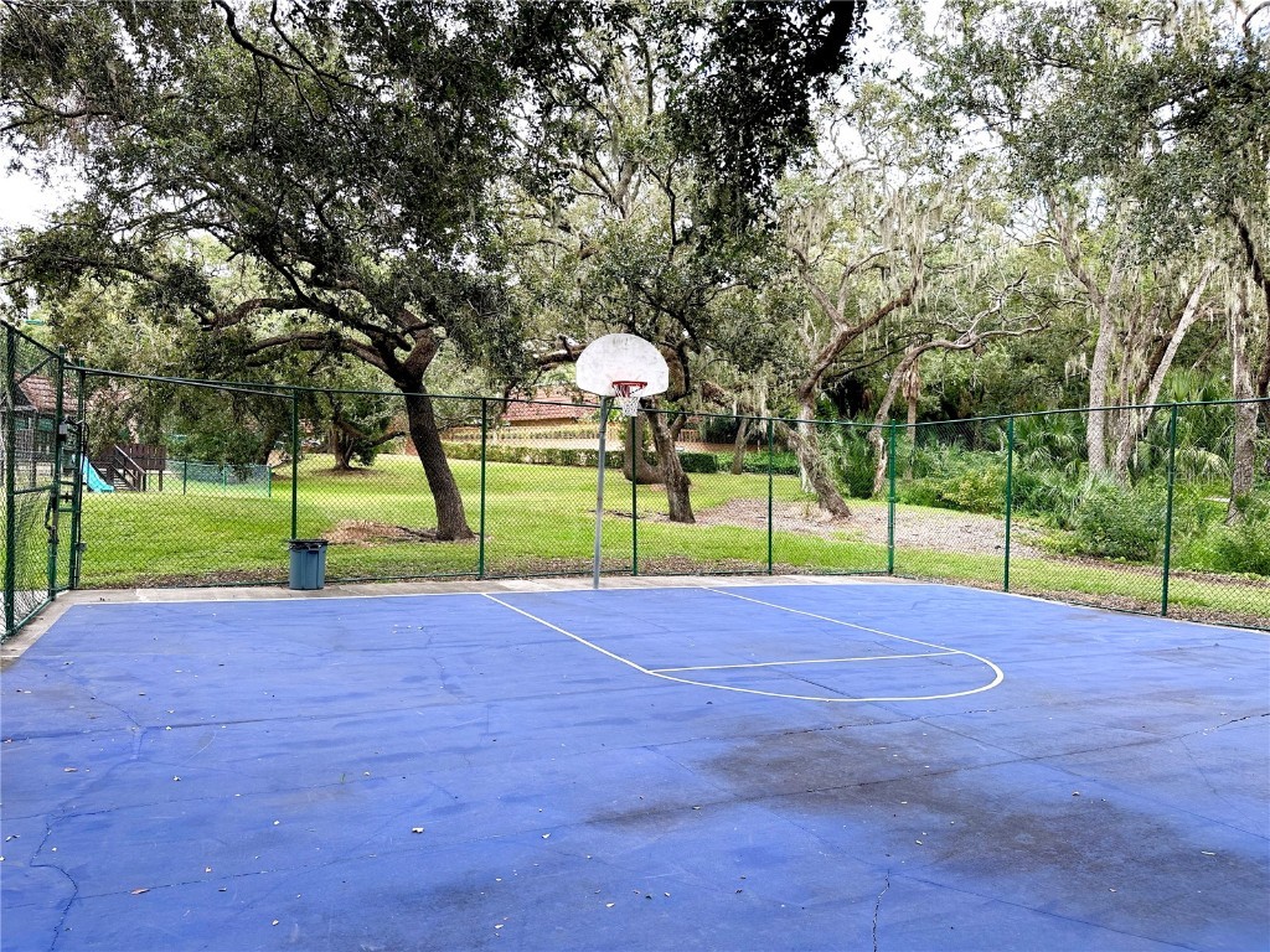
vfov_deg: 56.8
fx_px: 881
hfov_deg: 71.6
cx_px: 635
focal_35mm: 24
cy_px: 476
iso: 80
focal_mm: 6.86
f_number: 1.78
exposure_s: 1/260
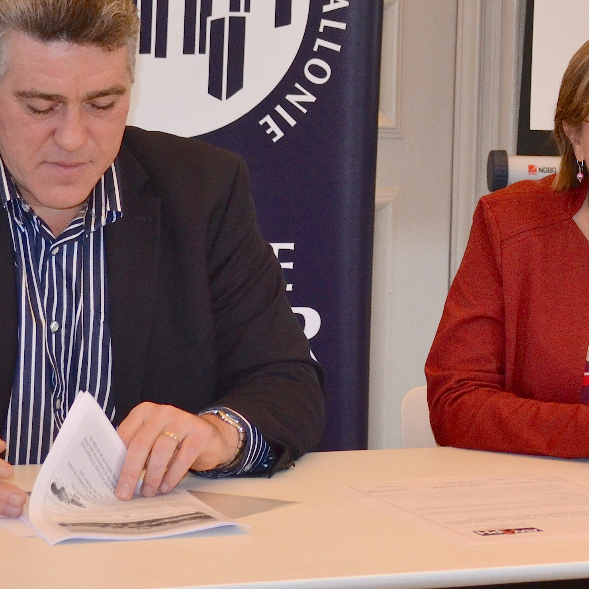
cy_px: 16
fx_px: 2753
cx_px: 719
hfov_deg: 11.9
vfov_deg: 12.1
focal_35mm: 143
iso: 720
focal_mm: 36
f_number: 5
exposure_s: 1/60
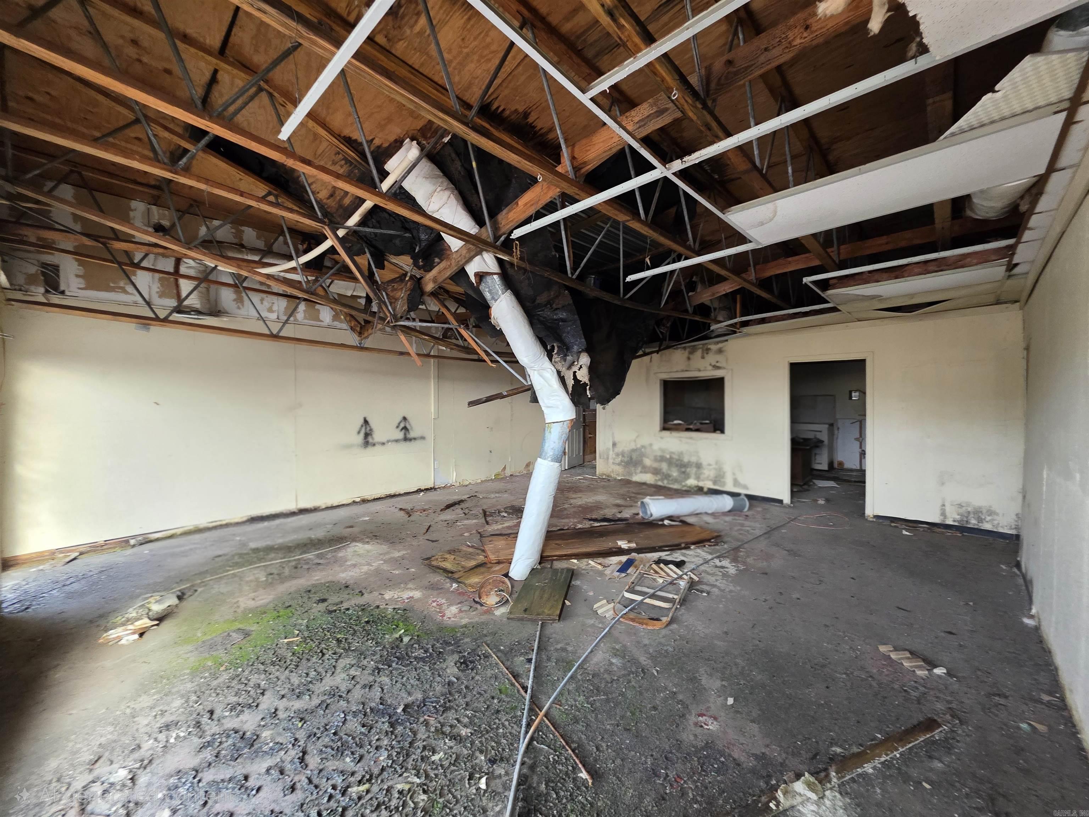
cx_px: 544
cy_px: 408
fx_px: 409
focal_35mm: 13
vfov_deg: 89.9
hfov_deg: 106.2
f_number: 1.9
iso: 250
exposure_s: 1/60.2
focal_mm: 2.2
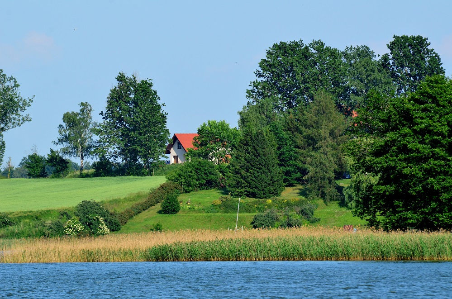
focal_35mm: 450
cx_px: 226
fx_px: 5637
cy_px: 150
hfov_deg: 4.6
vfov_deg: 3.0
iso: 400
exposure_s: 1/500
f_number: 10
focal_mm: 300
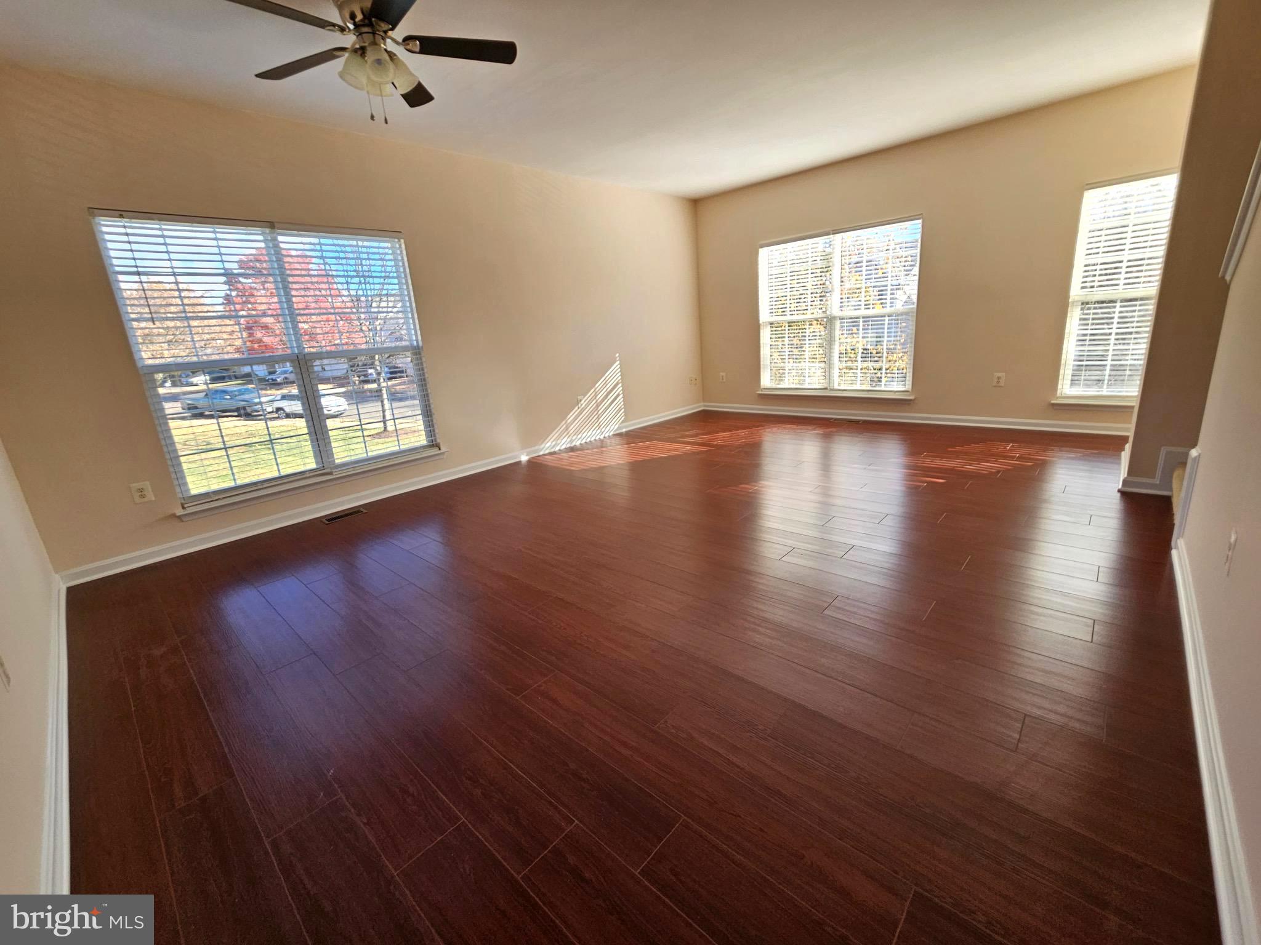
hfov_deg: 106.2
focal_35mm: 13
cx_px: 630
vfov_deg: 89.9
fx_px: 474
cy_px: 472
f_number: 2.2
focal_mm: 2.2
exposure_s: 1/148
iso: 50
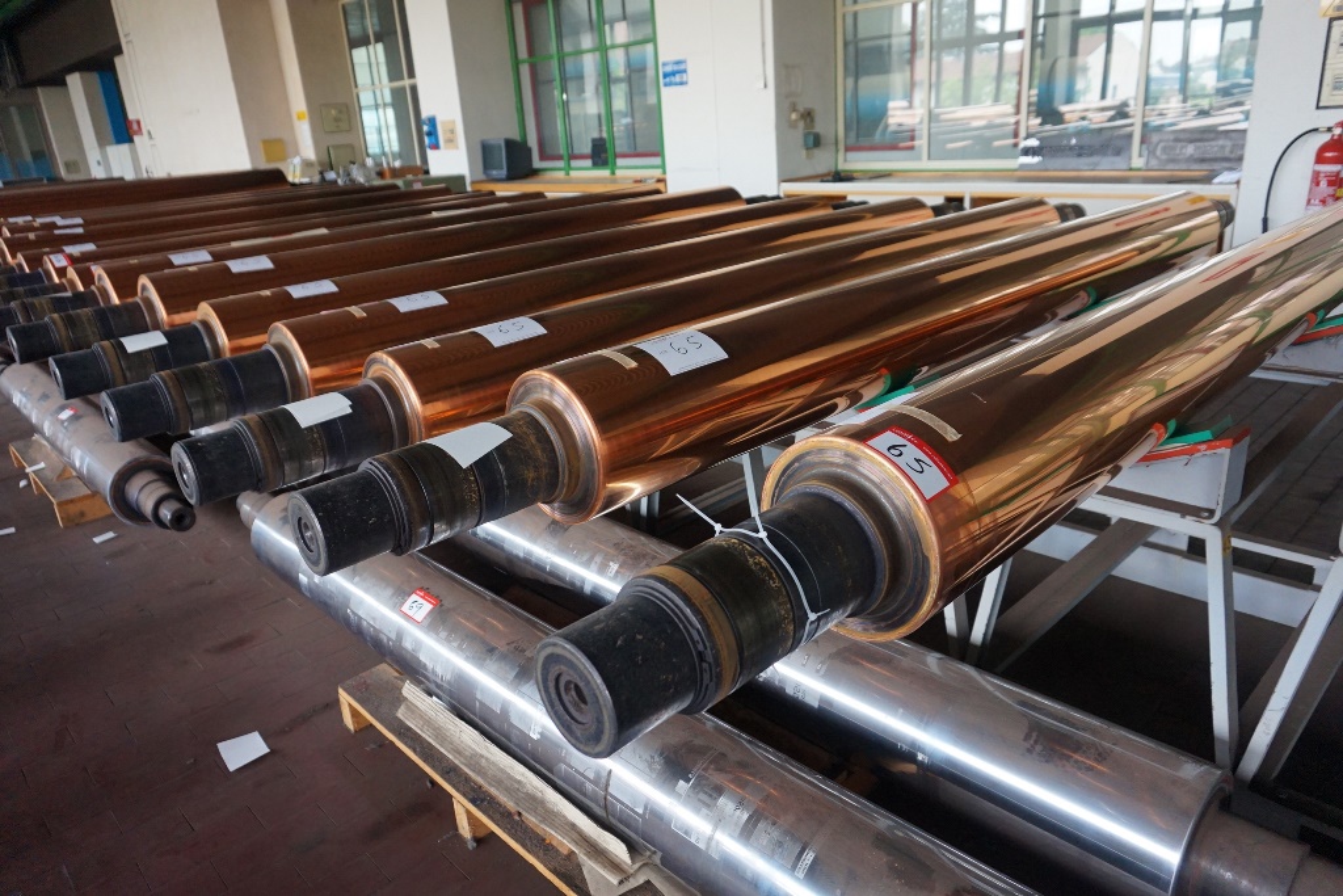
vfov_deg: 53.1
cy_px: 448
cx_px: 672
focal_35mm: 24
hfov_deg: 73.7
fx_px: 895
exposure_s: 1/160
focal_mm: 16
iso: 1250
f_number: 4
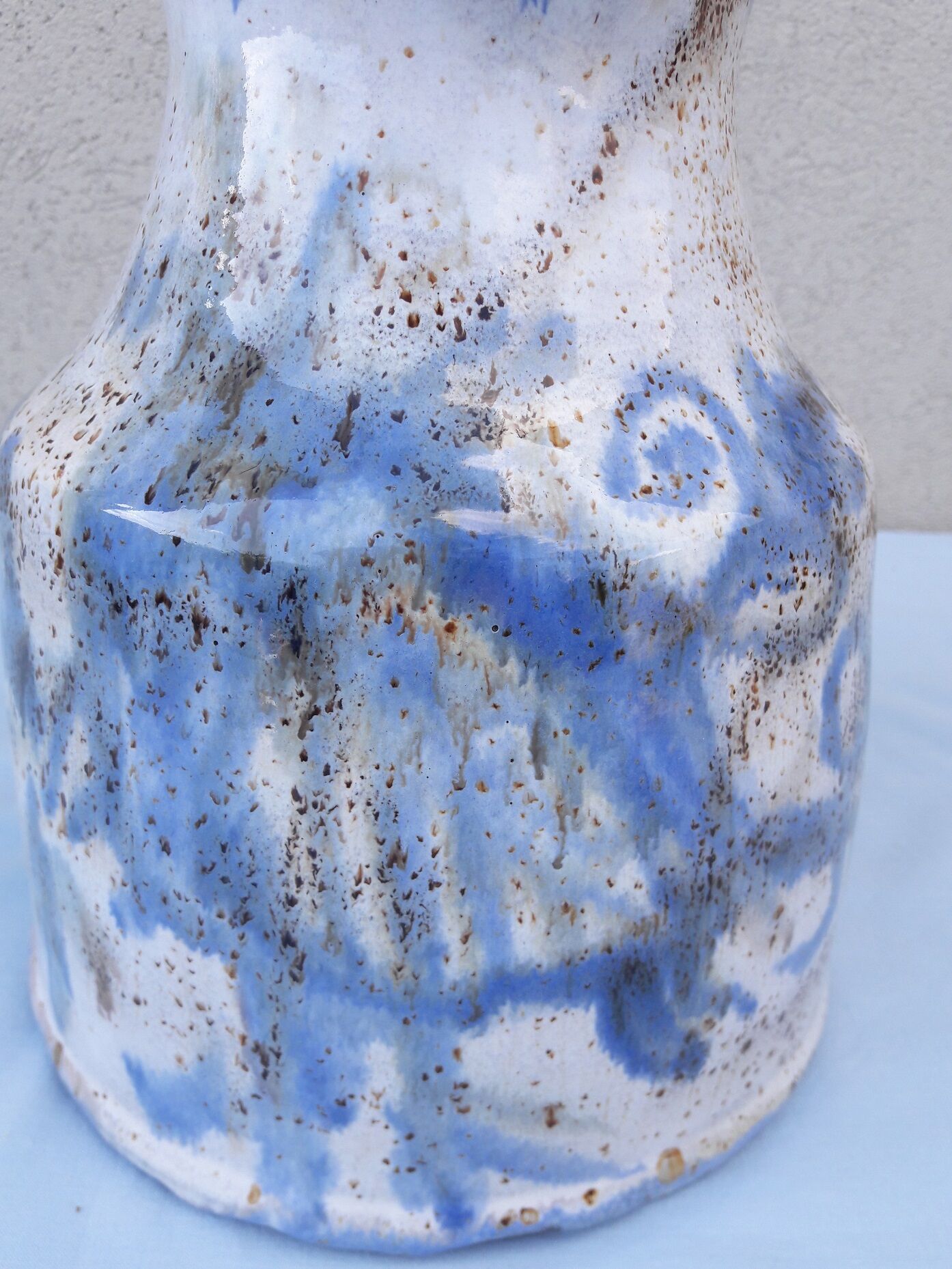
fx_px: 1026
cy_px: 634
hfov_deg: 49.8
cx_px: 476
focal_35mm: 28
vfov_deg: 63.4
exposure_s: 1/318
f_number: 1.9
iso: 40
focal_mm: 3.7
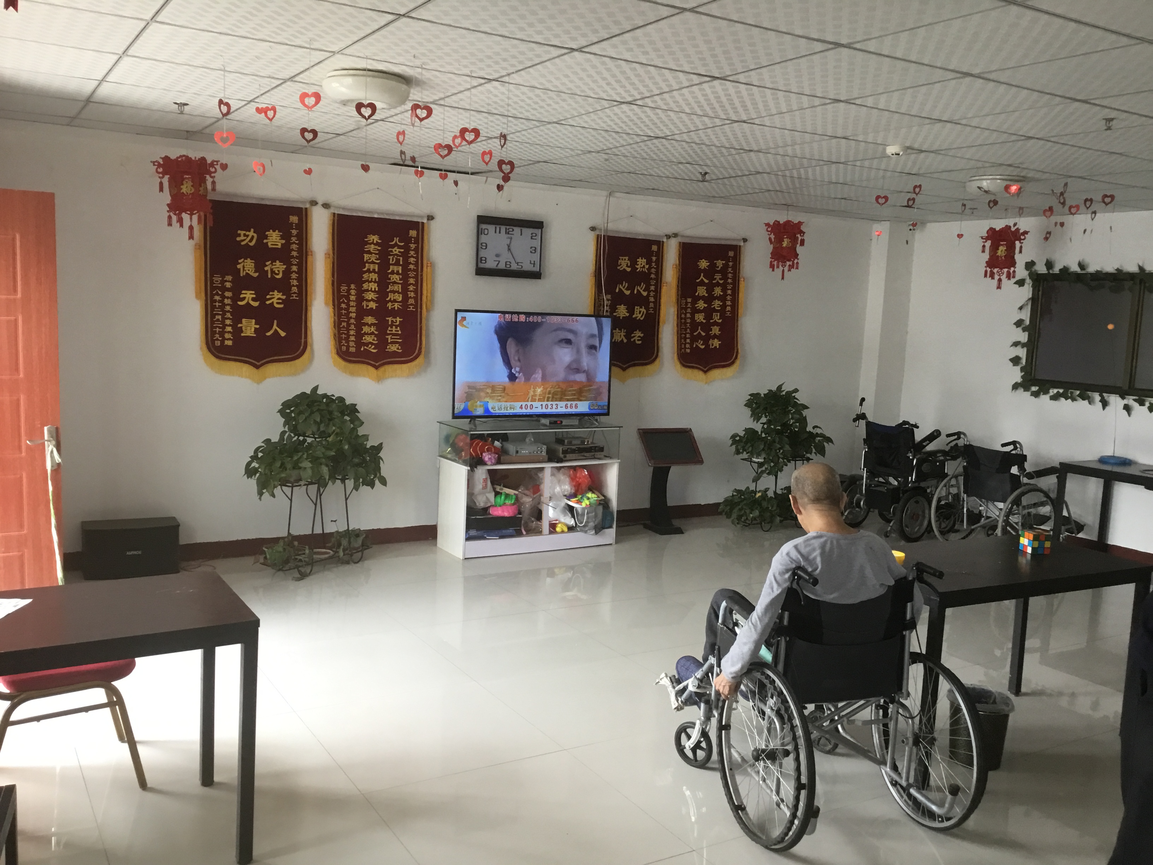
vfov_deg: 45.4
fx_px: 1033
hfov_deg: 58.4
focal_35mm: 31
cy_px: 432
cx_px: 576
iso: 125
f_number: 2.4
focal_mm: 3.3
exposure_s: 1/33
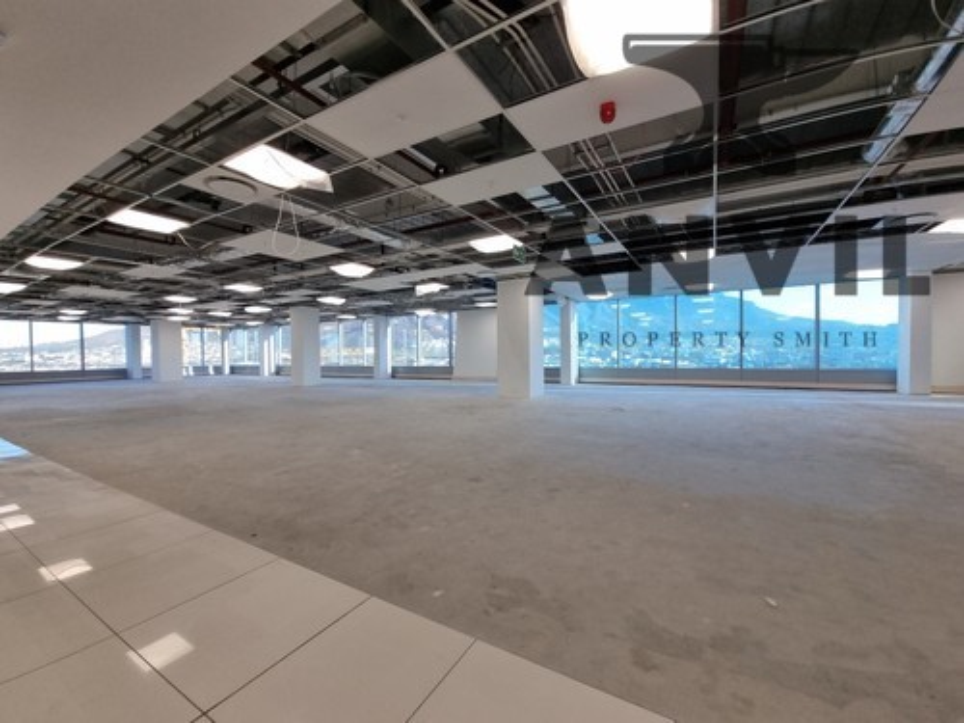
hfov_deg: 106.2
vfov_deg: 89.9
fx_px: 362
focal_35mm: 13
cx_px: 482
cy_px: 362
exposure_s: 1/100
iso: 80
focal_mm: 2.2
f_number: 2.2
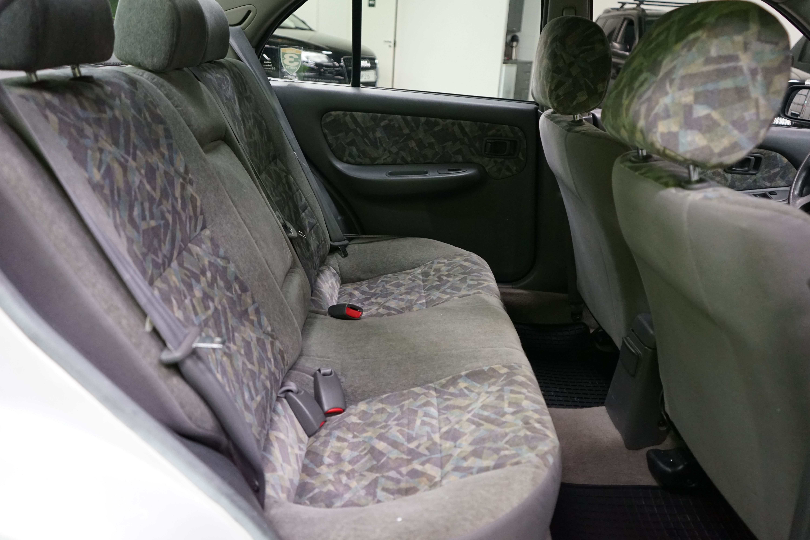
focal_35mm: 28
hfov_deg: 65.5
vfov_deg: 46.4
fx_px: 630
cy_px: 270
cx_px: 405
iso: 3200
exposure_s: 1/160
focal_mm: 28
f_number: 3.5
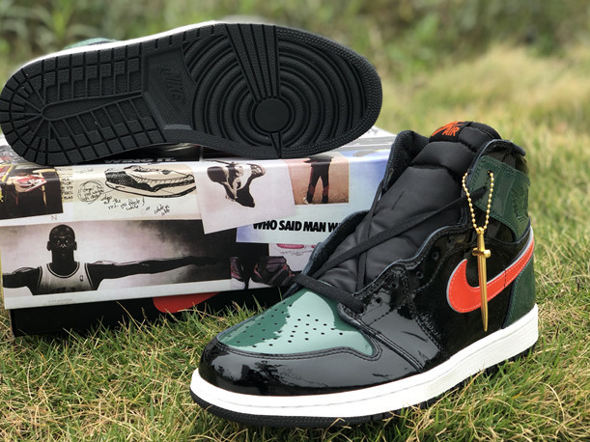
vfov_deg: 23.3
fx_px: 1074
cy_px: 211
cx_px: 256
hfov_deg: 30.7
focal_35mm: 63
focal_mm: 6
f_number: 2.4
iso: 20
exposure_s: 1/100
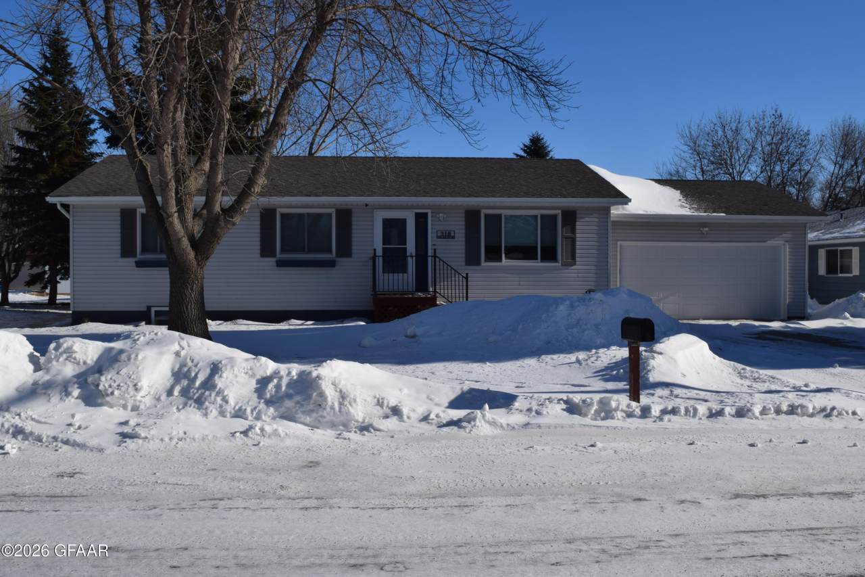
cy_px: 288
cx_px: 432
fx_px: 829
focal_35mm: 34
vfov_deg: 38.4
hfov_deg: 55.1
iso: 100
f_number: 16
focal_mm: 23
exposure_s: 1/200
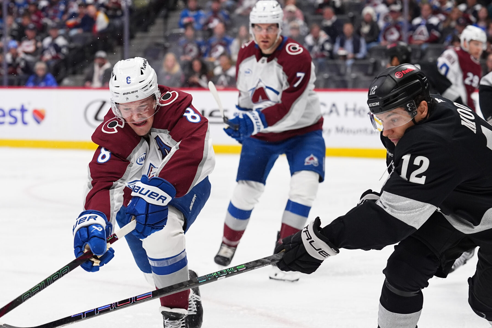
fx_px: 1654
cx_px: 178
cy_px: 193
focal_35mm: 121
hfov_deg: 16.9
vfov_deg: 11.3
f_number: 3.2
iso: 2500
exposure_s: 1/2000
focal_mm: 85
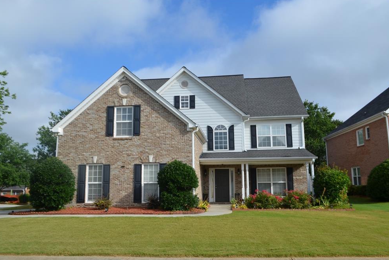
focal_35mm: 31
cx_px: 191
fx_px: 335
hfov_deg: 60.3
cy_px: 131
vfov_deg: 42.3
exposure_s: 1/320
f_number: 8
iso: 100
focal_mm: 20
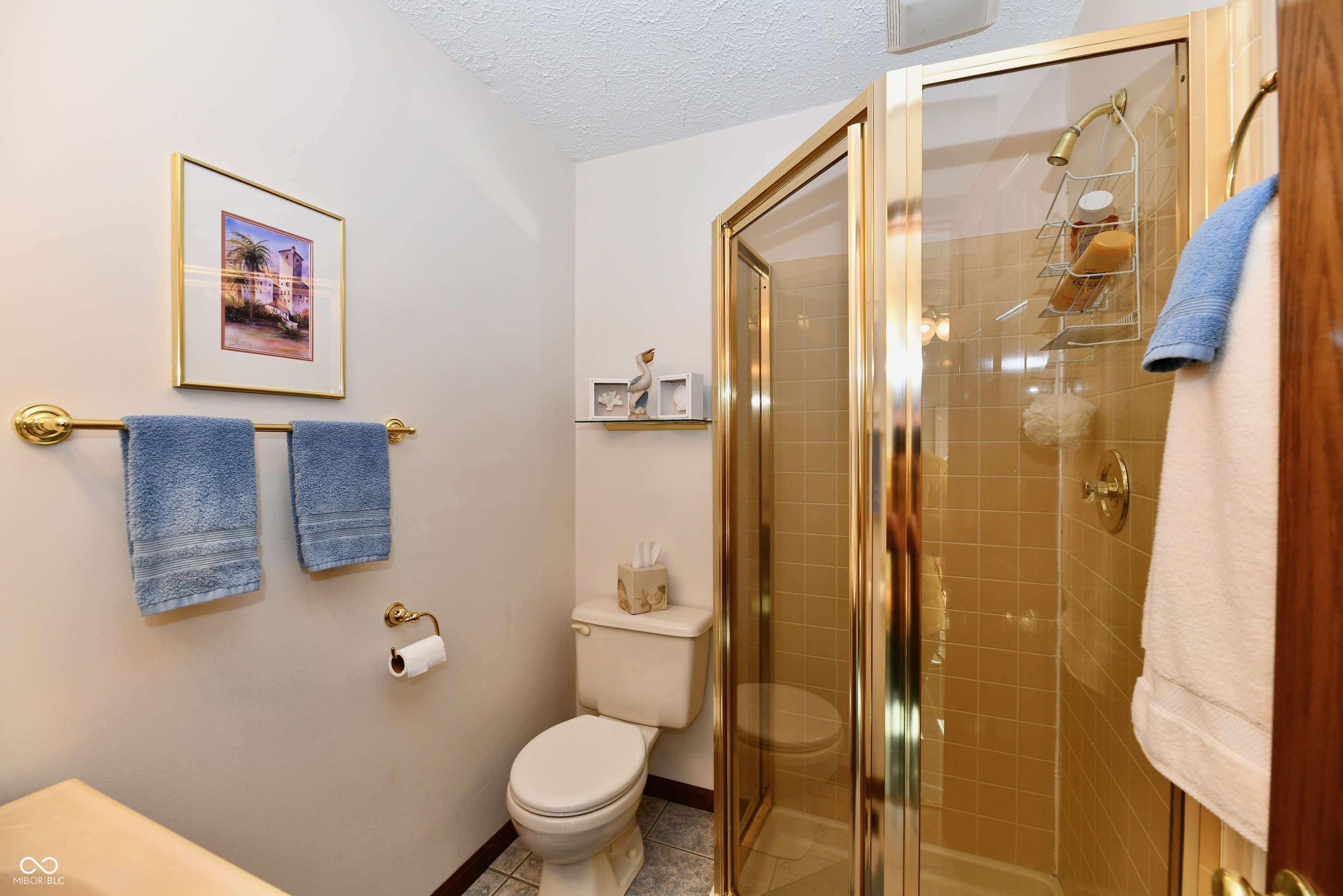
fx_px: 522
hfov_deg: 104.3
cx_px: 672
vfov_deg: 81.2
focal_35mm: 14
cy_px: 448
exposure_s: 1/60
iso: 640
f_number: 6.3
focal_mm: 14
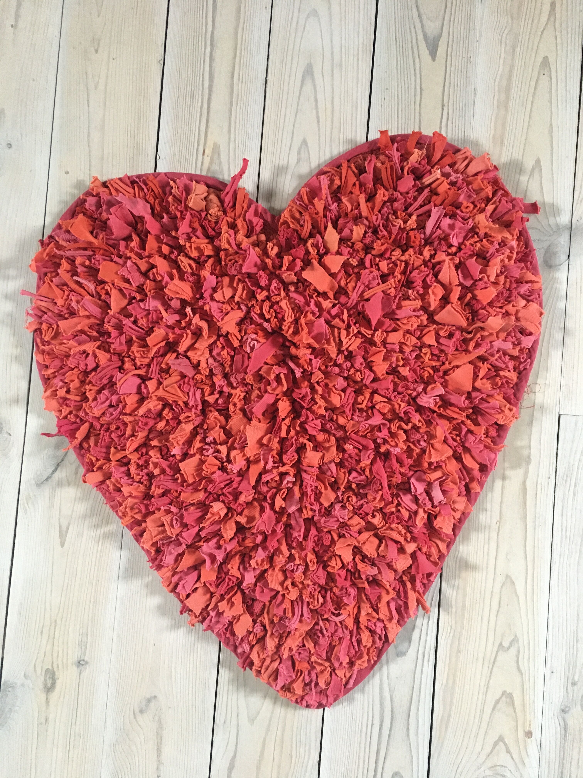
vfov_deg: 61.7
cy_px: 389
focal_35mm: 29
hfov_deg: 48.2
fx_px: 651
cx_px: 292
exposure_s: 1/25
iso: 200
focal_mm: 4.15
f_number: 2.2
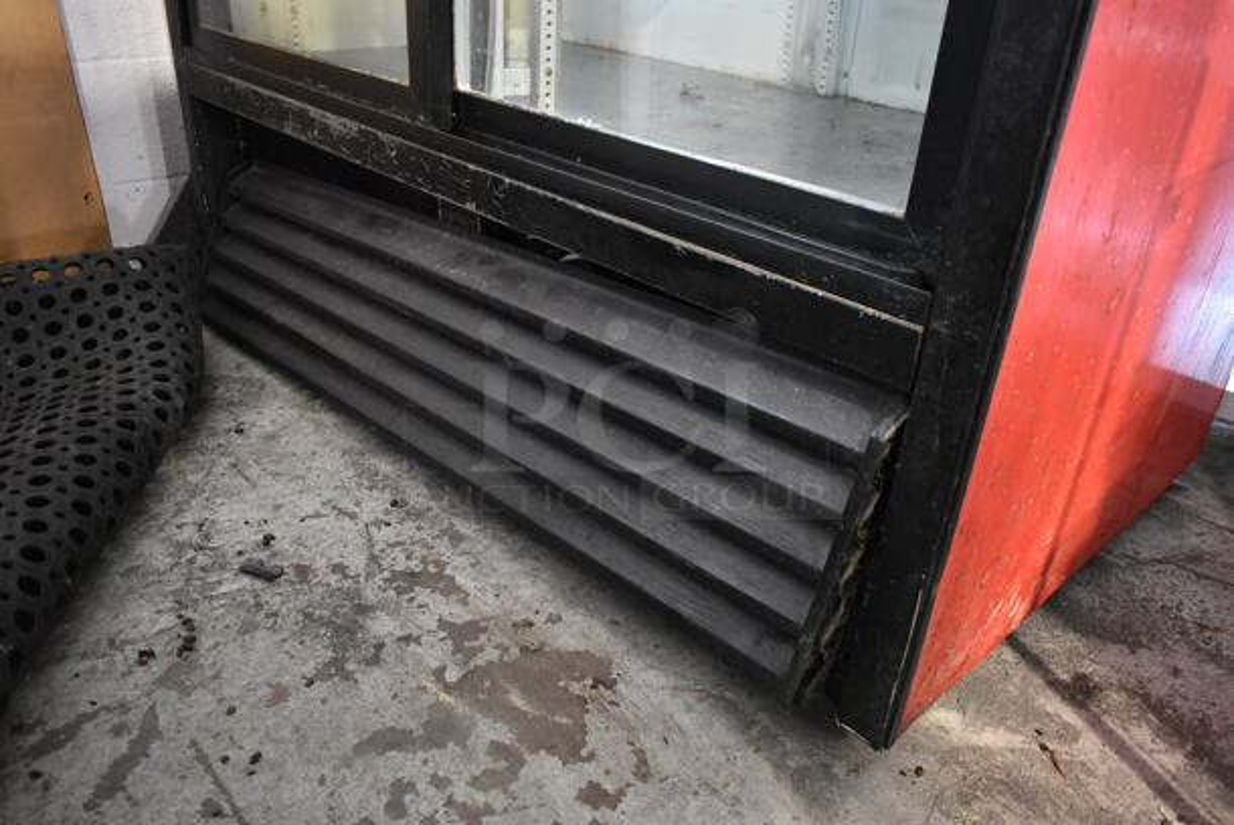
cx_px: 617
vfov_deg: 48.0
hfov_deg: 67.3
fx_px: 926
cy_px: 412
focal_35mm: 27
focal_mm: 18
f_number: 3.5
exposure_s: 1/30
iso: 3600
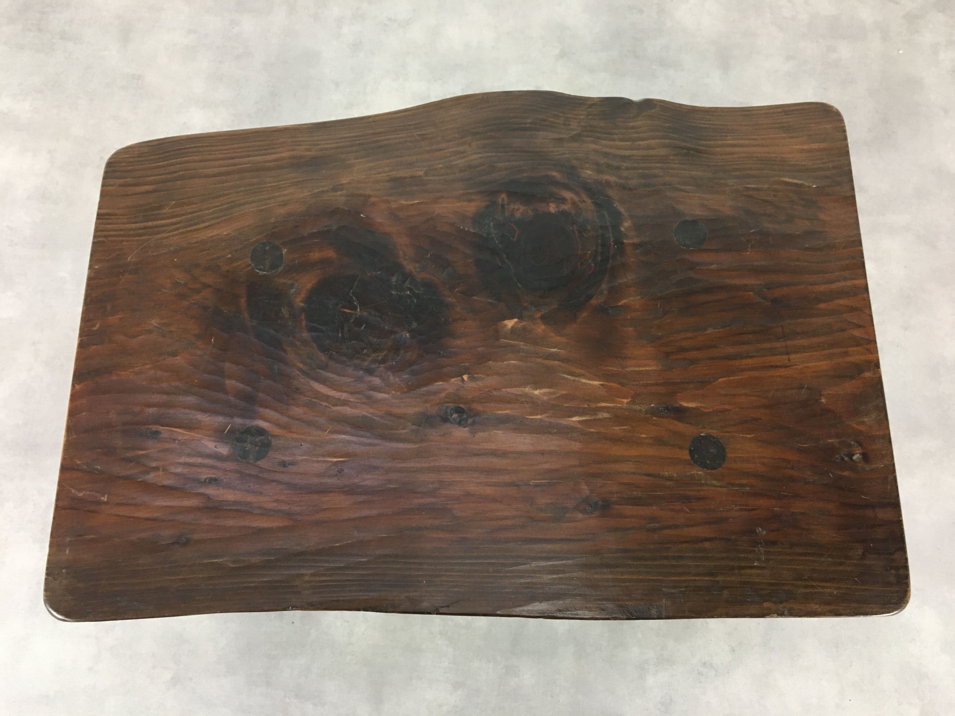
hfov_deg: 61.7
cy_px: 358
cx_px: 478
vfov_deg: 48.2
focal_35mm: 29
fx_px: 800
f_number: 2.2
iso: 160
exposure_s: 1/33
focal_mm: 4.15
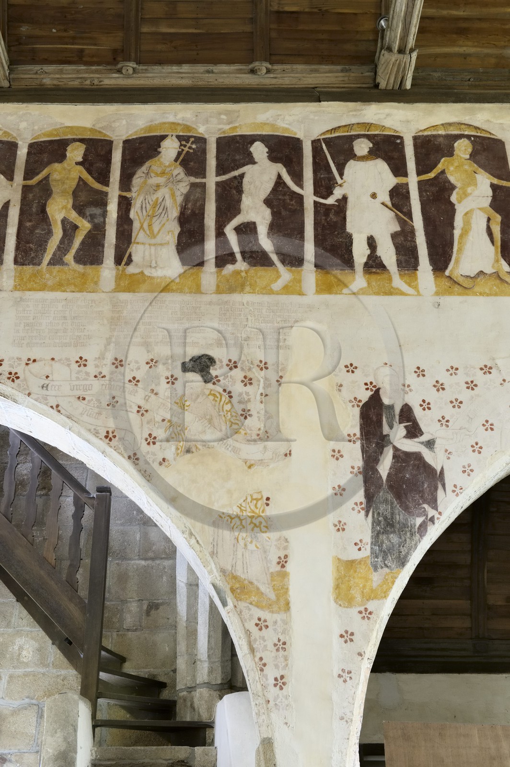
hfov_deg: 31.8
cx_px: 255
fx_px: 894
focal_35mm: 42
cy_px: 384
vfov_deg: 46.4
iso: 1600
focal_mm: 42
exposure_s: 1/4
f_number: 7.1
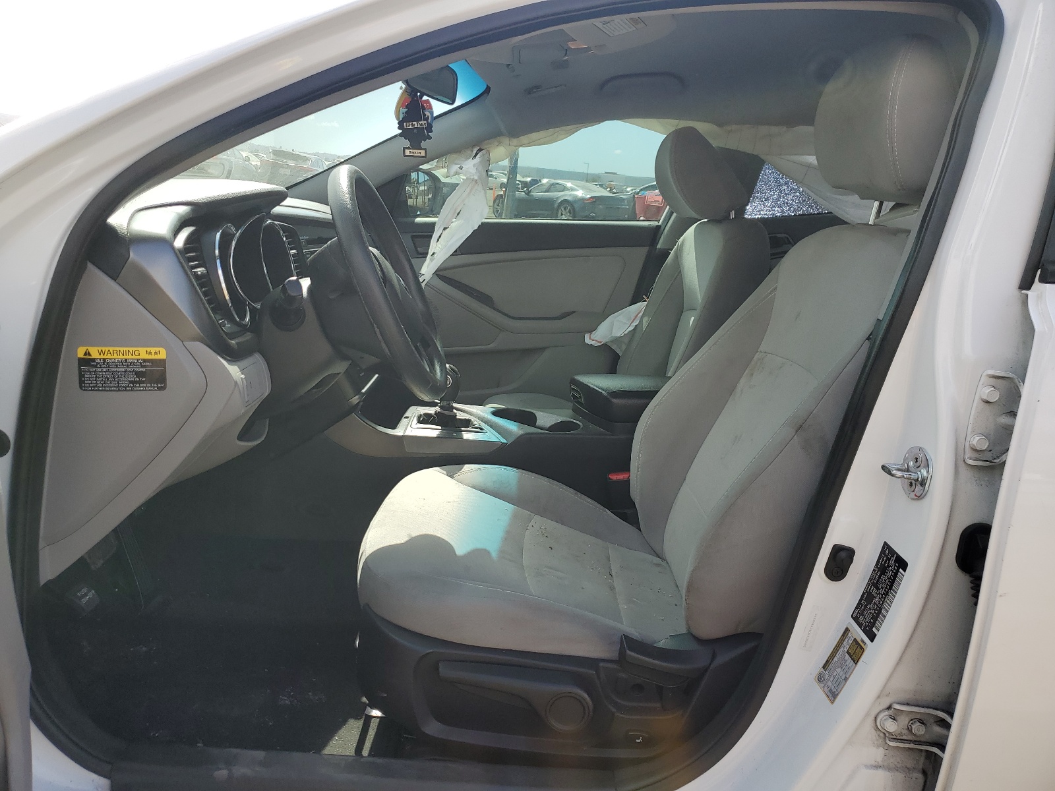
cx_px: 528
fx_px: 792
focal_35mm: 26
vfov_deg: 53.1
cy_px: 396
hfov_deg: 67.3
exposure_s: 1/1667
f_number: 1.5
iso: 50
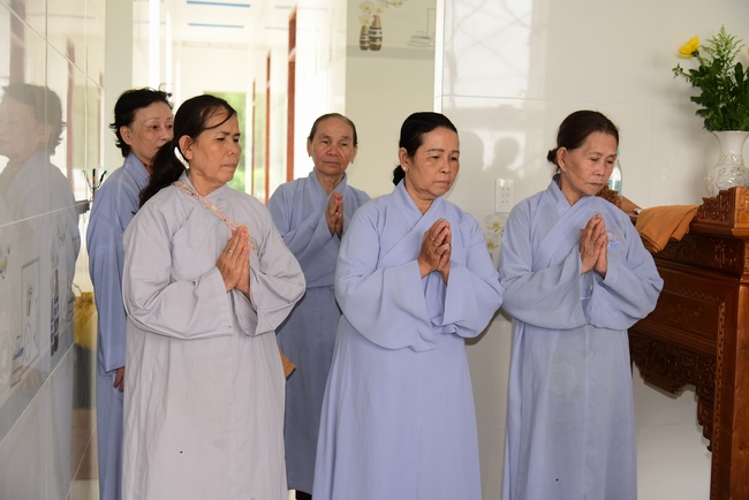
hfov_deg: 44.5
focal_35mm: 44
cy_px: 250
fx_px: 916
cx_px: 374
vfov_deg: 30.5
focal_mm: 44
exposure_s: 1/200
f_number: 4
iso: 320
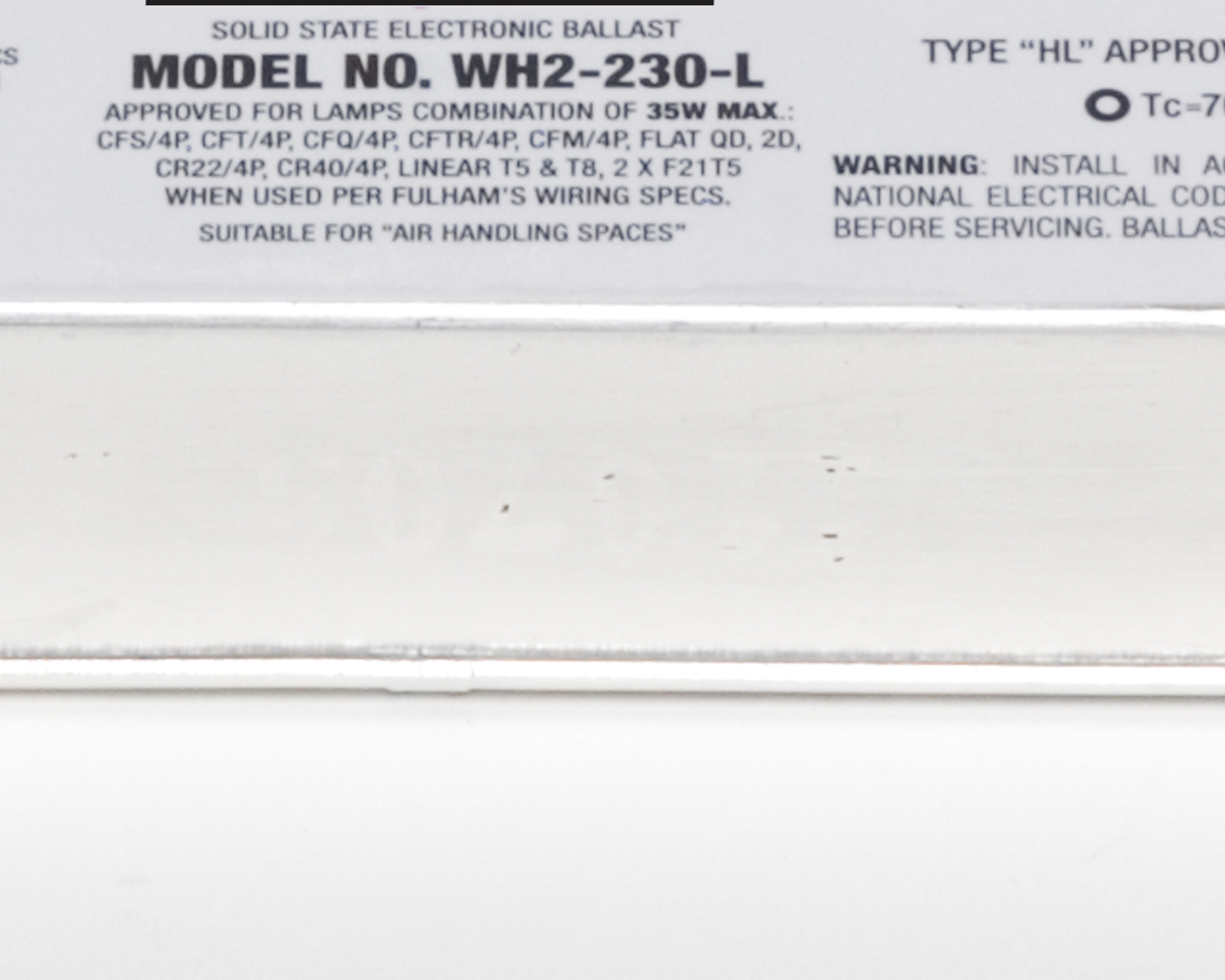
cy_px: 261
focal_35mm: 338
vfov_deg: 4.6
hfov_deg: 5.7
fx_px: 12254
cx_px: 422
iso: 160
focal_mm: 70
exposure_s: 1/250
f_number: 18
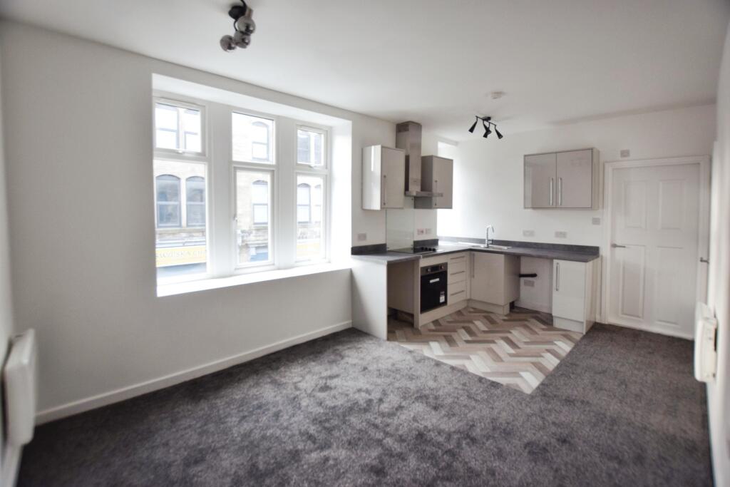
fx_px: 304
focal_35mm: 15
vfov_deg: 77.3
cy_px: 244
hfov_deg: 100.4
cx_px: 365
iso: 450
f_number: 4
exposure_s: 1/60
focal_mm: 10
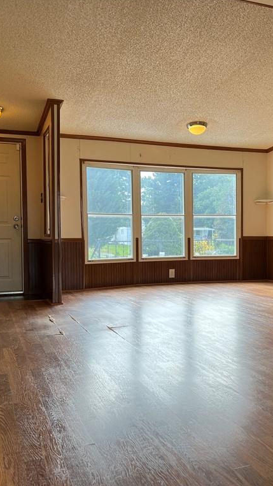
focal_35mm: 38
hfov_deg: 30.6
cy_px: 242
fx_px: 489
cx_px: 207
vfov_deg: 52.8
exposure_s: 1/247
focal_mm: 5.7
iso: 40
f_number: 1.5
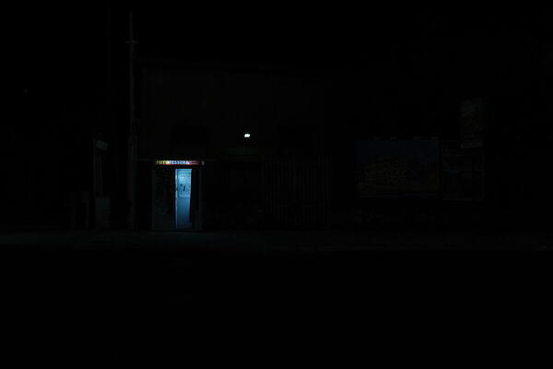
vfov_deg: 37.9
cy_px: 184
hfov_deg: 54.4
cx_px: 276
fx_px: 538
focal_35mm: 35
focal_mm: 23
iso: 1600
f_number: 5.6
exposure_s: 1/60
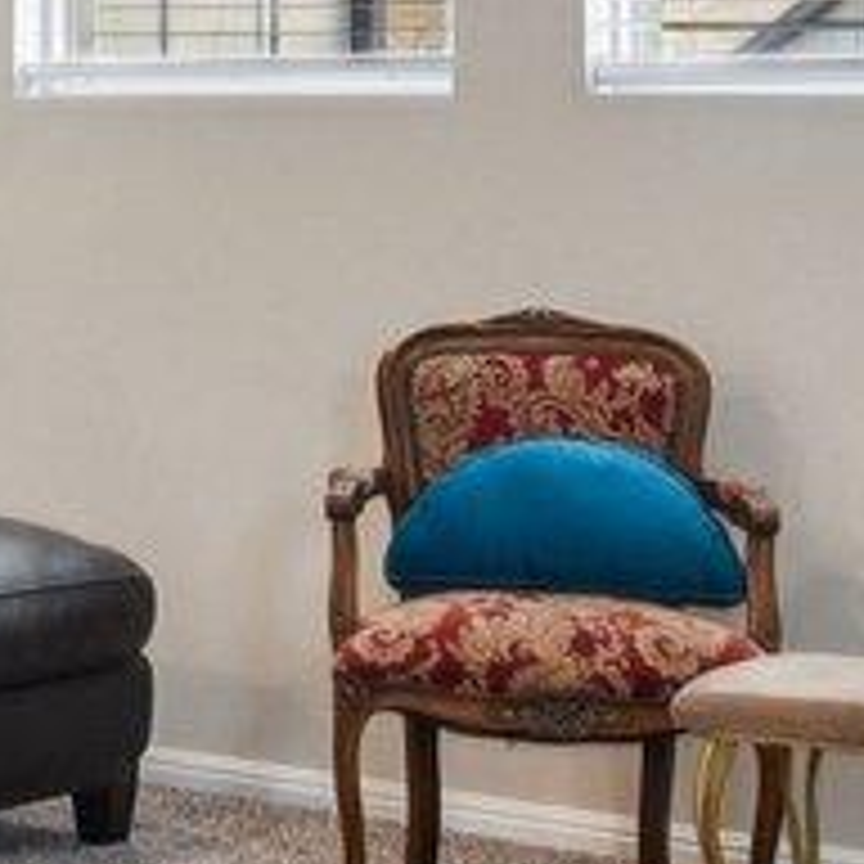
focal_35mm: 127
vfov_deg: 13.6
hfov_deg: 13.0
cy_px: 43
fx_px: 3586
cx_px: -454
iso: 360
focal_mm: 14
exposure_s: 1/15
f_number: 8
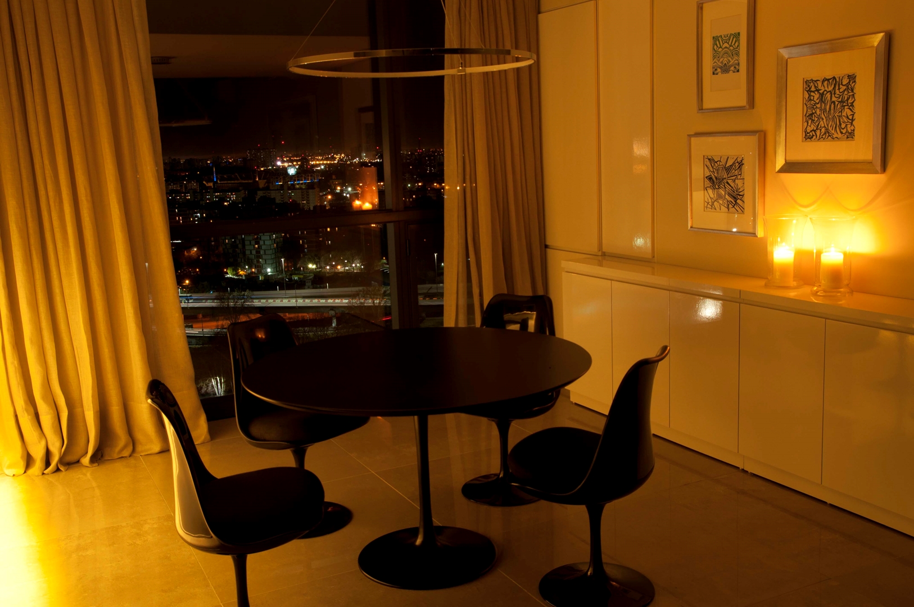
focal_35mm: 36
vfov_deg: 36.8
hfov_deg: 53.2
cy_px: 304
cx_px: 457
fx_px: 913
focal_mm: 24
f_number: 8
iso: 200
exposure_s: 4
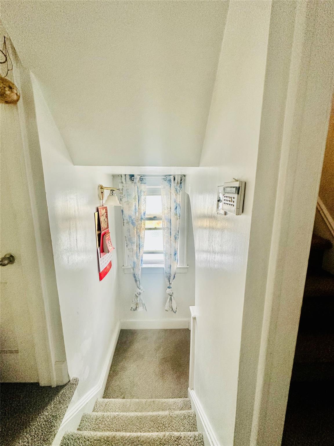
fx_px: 180
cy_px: 223
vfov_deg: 102.1
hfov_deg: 85.7
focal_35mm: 14
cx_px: 167
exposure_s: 1/120
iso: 250
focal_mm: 2.22
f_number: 2.2
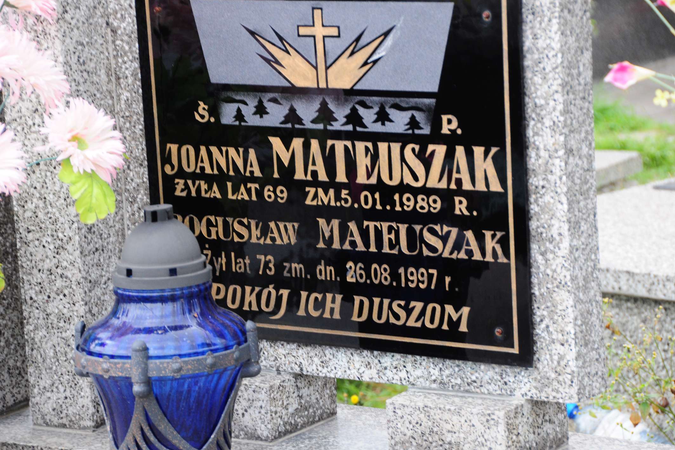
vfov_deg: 9.6
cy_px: 225
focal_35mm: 144
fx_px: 2690
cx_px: 335
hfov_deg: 14.3
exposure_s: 1/125
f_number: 7.1
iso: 640
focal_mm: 95
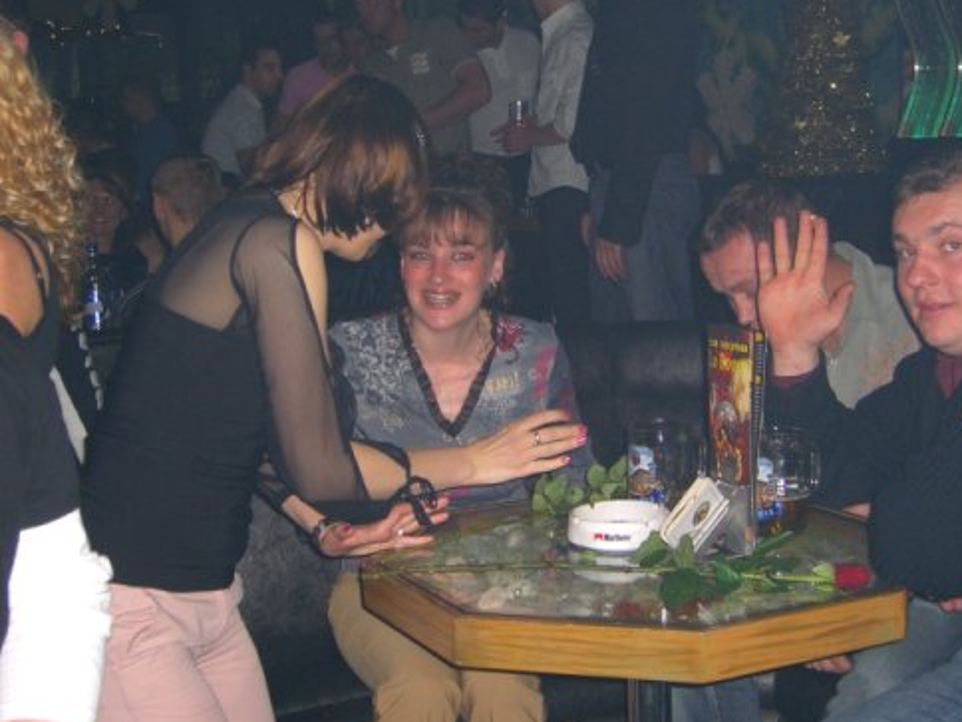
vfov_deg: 25.6
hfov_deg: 33.8
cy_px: 322
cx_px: 533
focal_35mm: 57
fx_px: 1584
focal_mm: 9.5
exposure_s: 1/60
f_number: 3.1
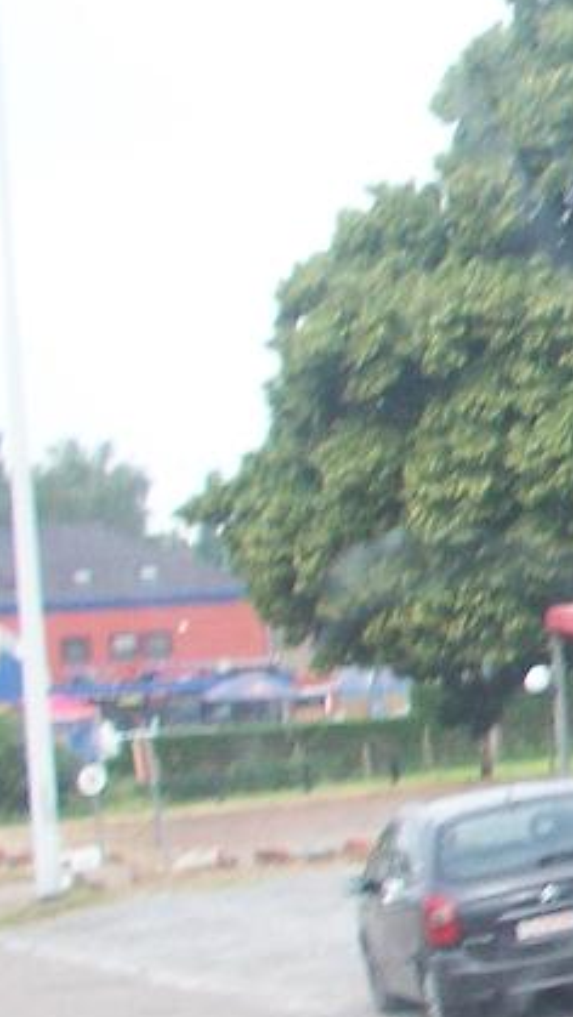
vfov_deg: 14.6
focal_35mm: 147
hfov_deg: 7.3
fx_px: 3967
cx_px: 1717
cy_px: 677
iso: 80
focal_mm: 6.2
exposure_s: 1/171
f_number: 2.8
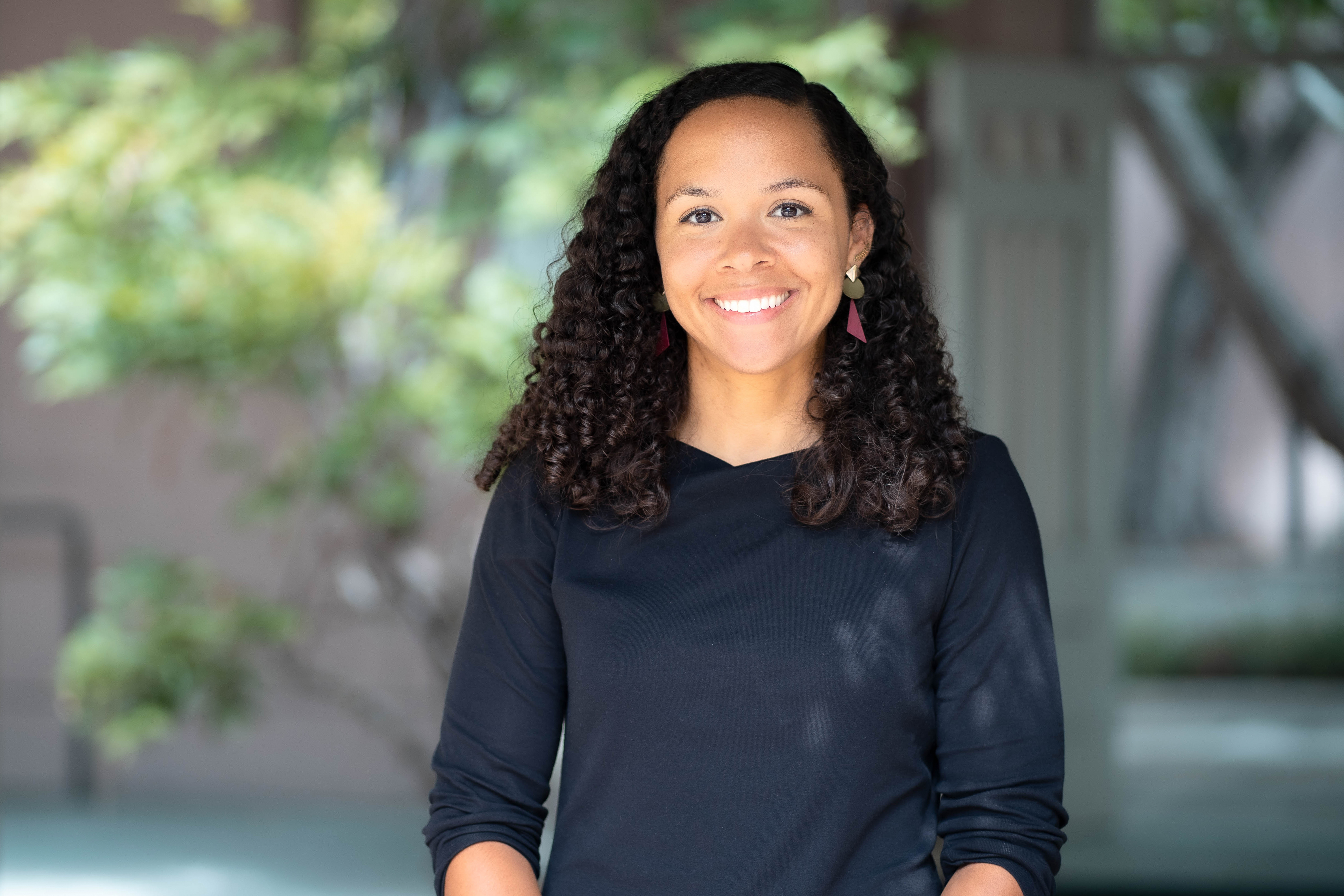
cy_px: 448
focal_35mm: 85
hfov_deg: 23.9
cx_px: 672
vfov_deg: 16.1
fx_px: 3173
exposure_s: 1/320
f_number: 2
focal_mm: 85
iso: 200
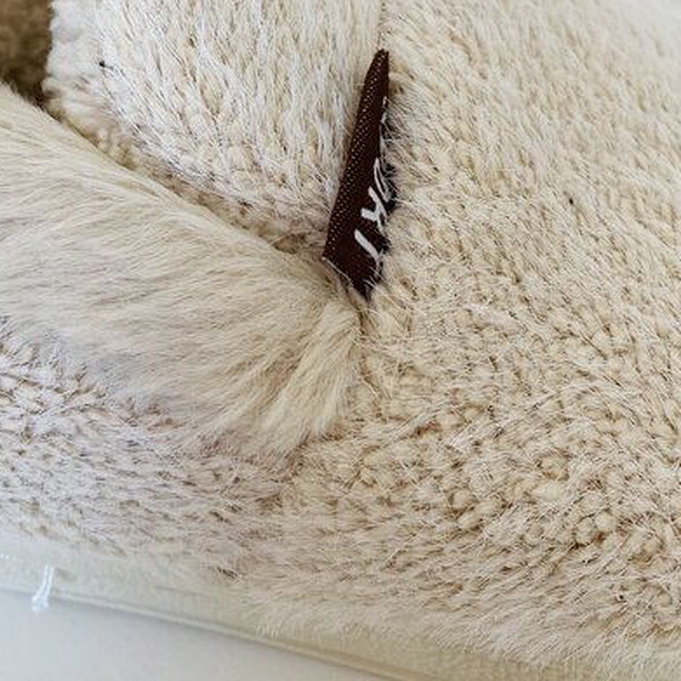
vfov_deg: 34.6
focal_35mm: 47
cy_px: 110
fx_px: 1046
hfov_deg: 35.3
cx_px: 178
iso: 40
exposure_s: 1/100
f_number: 1.8
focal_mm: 4.25
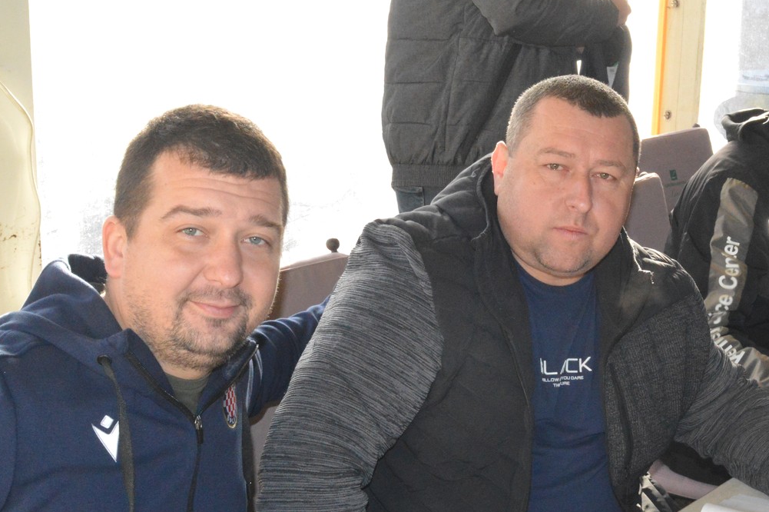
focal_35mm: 61
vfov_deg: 22.2
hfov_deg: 32.7
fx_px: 1298
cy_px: 323
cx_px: 519
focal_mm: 25
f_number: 16
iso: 3200
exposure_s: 1/200
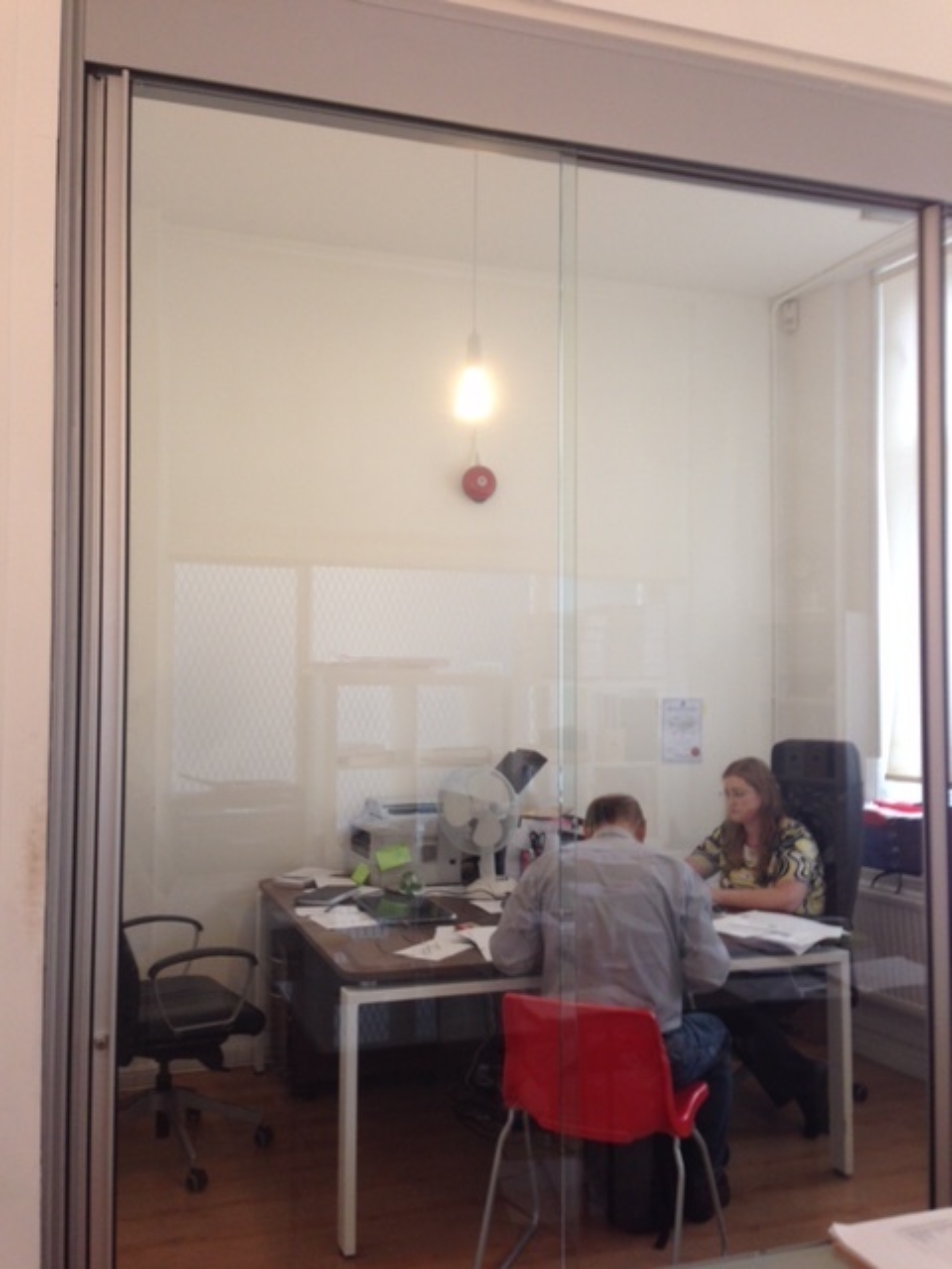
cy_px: 634
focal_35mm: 33
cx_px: 476
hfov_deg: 42.9
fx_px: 1210
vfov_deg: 55.4
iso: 64
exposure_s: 1/20
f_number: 2.4
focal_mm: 4.12
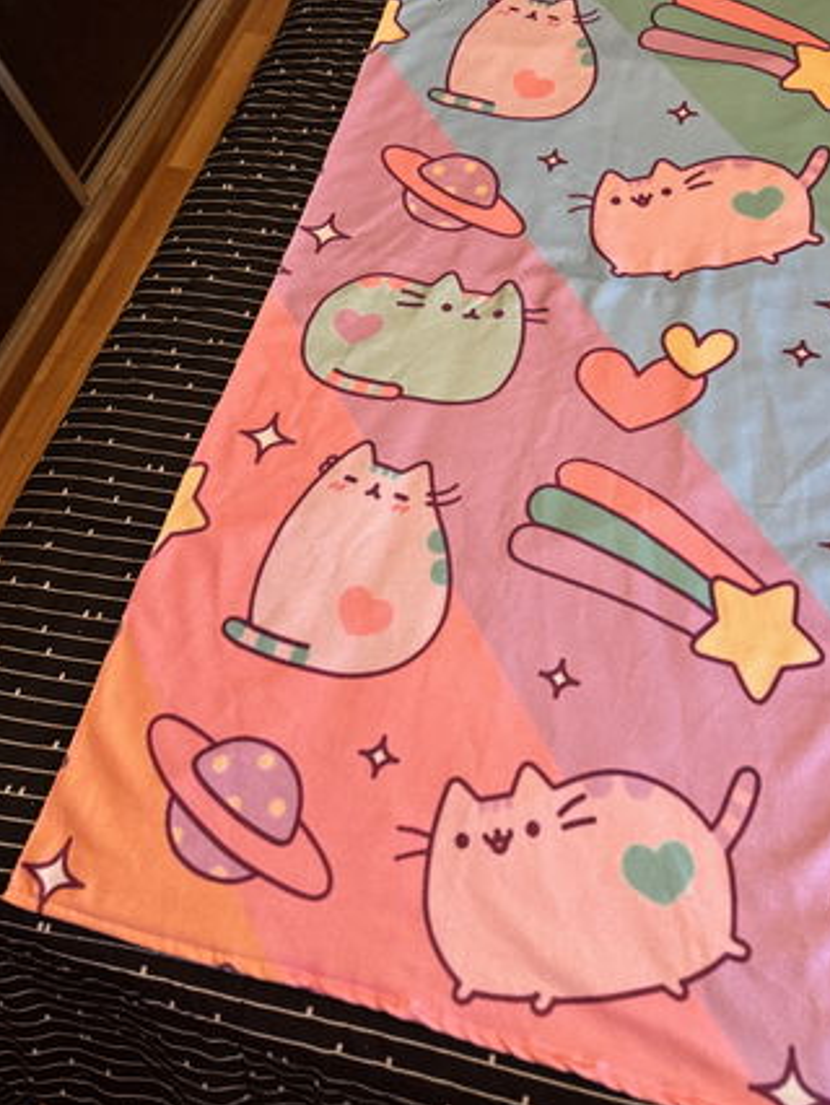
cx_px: 493
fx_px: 958
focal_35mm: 30
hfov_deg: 46.6
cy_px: 419
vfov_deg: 59.2
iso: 640
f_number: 1.78
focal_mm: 6.76
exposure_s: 1/33
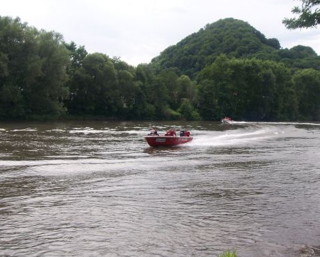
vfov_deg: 34.9
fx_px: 407
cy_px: 126
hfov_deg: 42.8
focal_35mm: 43
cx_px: 177
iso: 64
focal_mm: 6.4
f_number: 3.9
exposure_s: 1/320
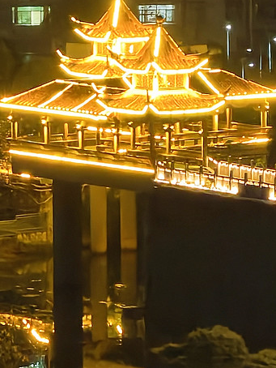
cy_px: 281
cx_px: 108
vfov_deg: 4.5
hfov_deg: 3.4
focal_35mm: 441
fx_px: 4684
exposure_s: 1/50
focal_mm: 22.48
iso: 13355
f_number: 2.67
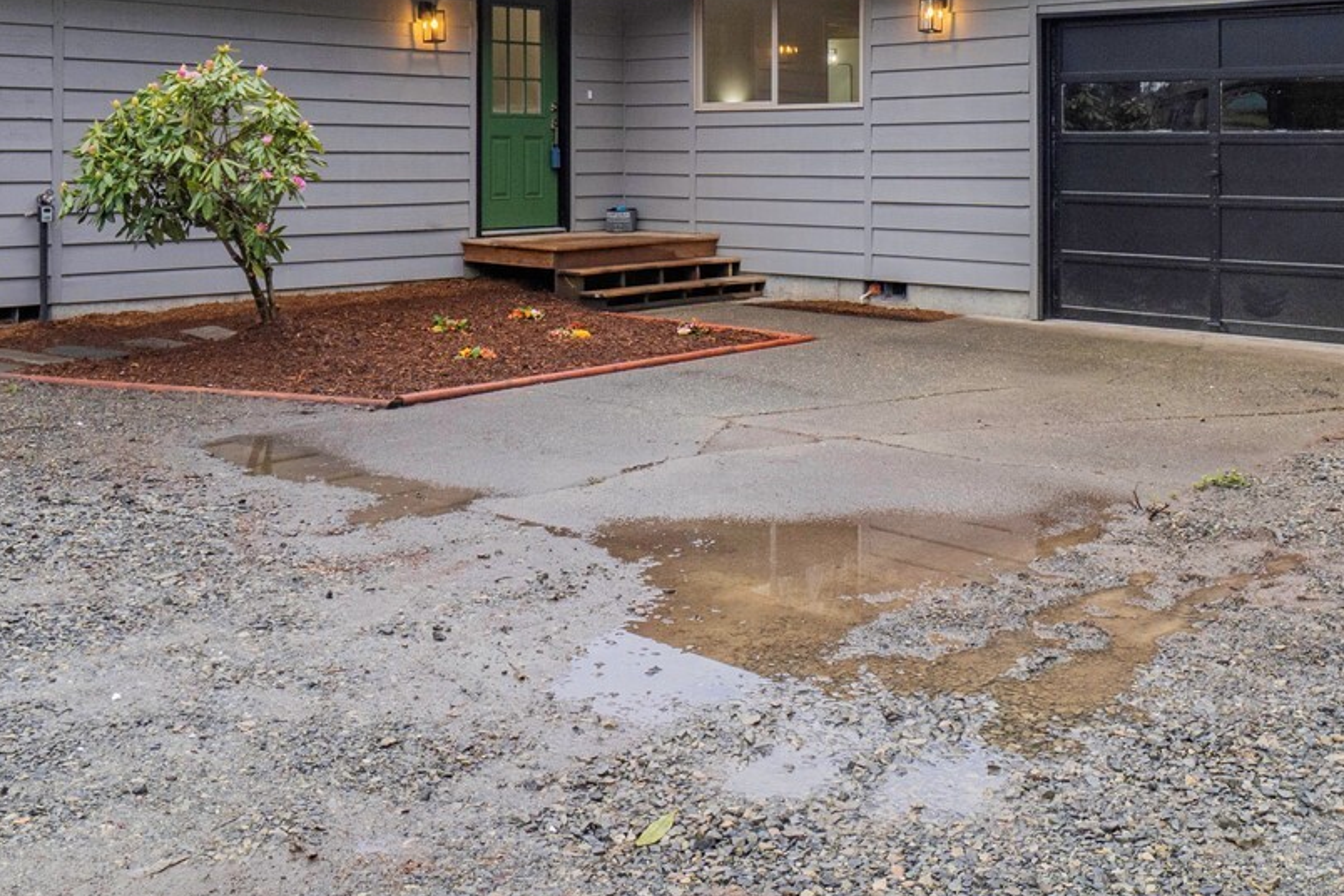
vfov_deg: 33.0
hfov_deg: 50.6
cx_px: 733
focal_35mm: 38
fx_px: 1419
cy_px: 68
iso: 640
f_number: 9
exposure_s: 1/100
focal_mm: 12
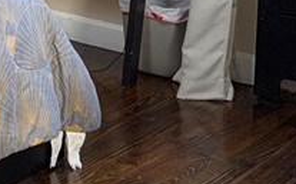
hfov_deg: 15.4
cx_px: -132
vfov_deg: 9.9
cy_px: -128
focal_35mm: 126
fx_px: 1016
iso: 64
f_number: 1.78
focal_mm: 6.76
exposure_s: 1/24
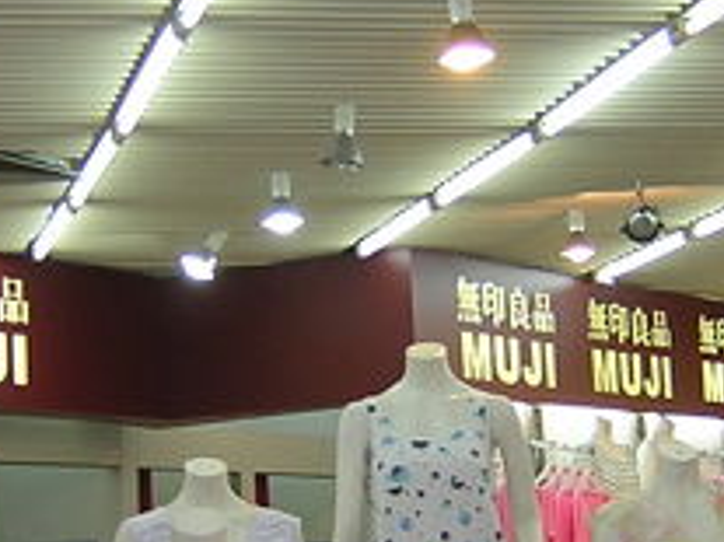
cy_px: 208
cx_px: 413
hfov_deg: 17.4
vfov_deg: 13.1
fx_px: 2362
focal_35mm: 113
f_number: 2.6
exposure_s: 1/30
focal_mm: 4.7
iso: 100
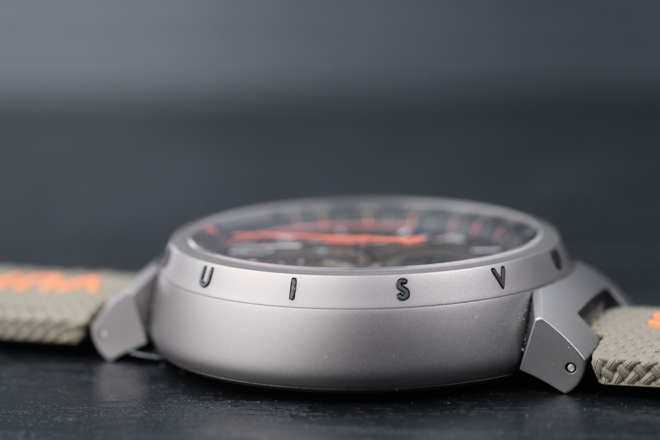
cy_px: 220
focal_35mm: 90
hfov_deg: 22.6
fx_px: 1650
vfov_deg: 15.2
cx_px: 330
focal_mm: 60
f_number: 5.6
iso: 640
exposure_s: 1/75
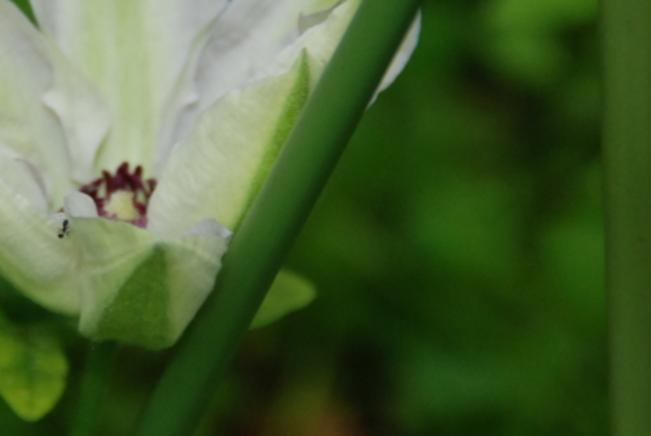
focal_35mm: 853
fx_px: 15452
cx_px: 131
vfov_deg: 1.6
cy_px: 136
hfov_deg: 2.4
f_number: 7.1
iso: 800
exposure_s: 1/60
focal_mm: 300
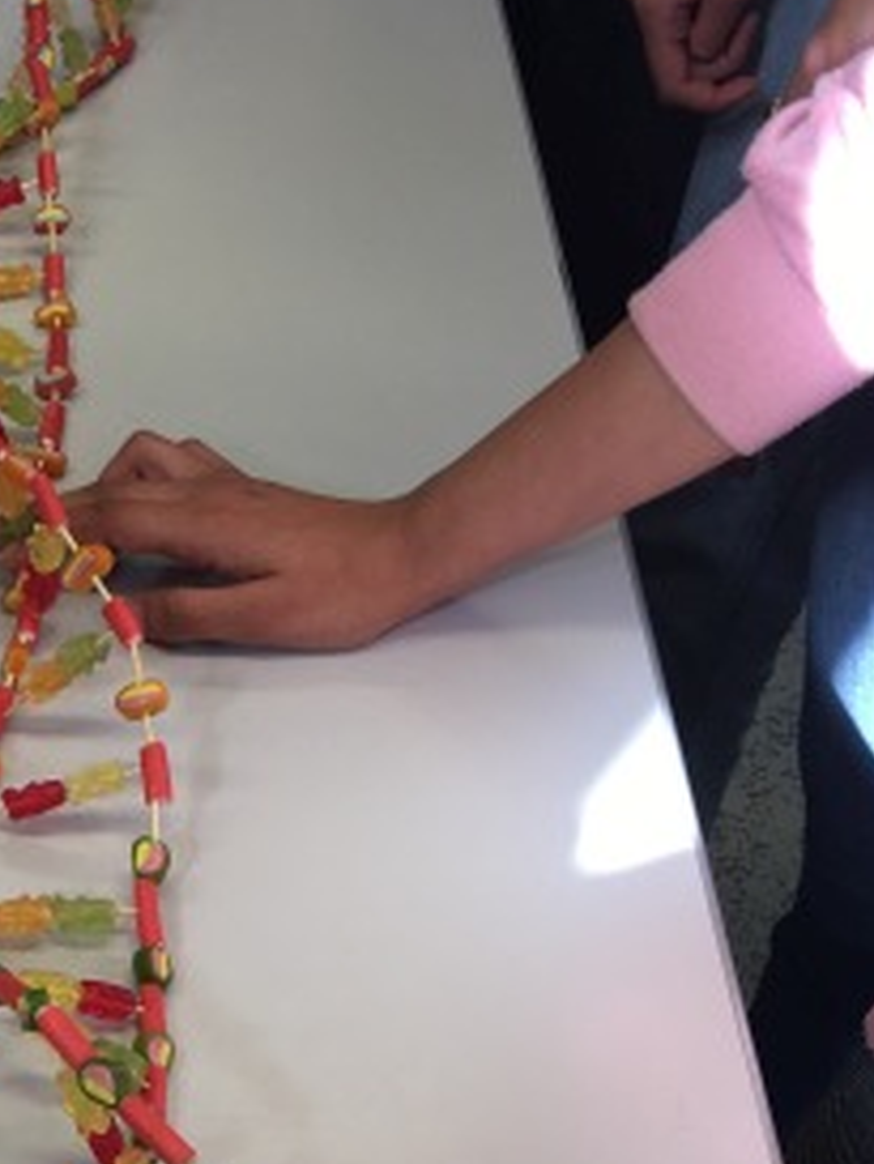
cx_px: 132
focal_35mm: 68
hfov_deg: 21.3
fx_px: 2287
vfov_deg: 27.3
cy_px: 1092
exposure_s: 1/50
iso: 25
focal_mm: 4.15
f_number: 2.2
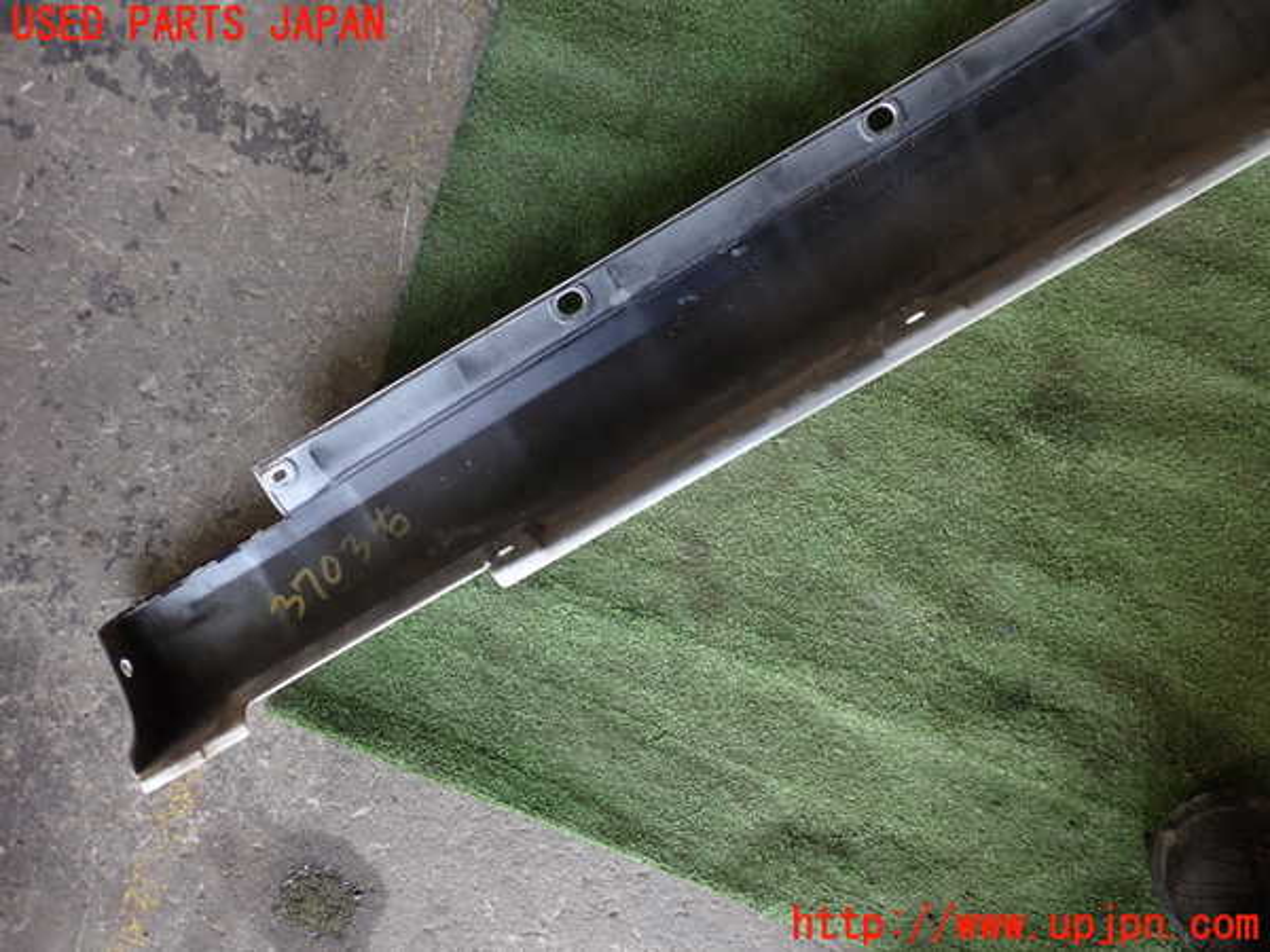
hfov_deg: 60.0
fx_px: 1101
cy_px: 476
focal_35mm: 30
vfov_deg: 46.8
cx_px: 635
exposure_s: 1/60
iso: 100
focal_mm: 5.4
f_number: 2.3
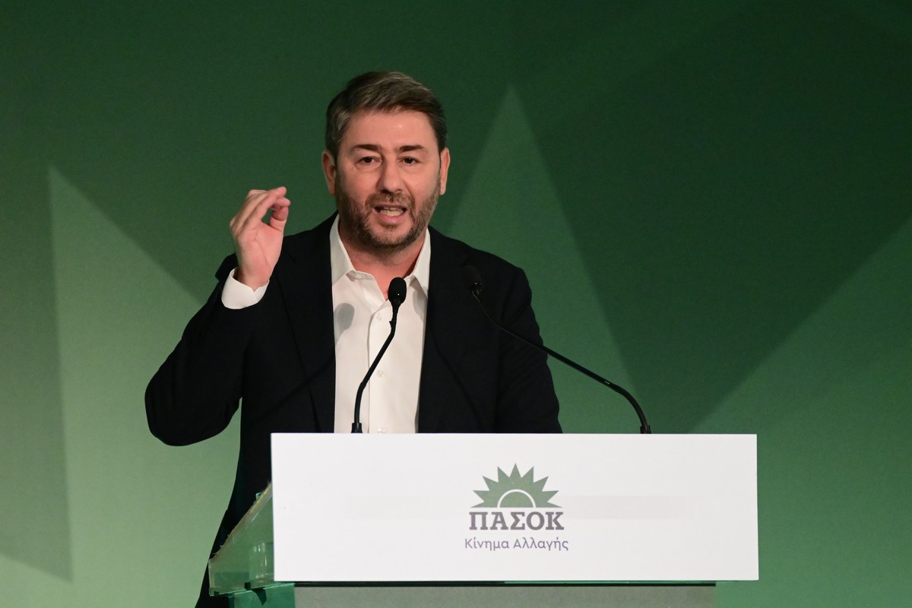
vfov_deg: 3.4
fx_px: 10259
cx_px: 456
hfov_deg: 5.1
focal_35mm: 405
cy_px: 304
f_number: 4
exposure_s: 1/250
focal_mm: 270
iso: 8000
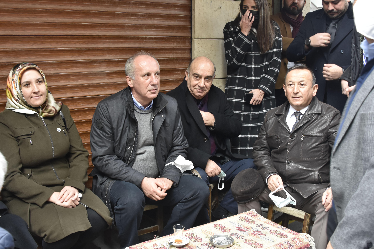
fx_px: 436
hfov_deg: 46.4
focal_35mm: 42
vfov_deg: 31.9
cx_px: 187
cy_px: 124
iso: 800
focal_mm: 28
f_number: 5.6
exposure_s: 1/125
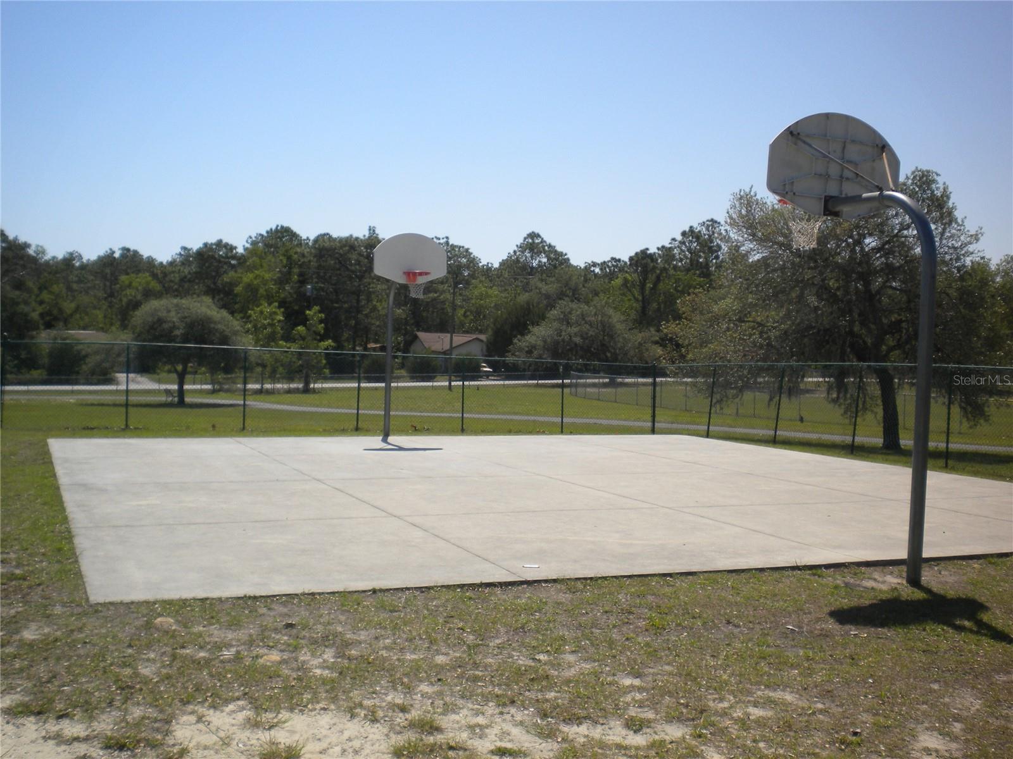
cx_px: 506
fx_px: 1200
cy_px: 380
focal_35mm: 41
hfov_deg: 45.8
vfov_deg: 35.1
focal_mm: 7.4
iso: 80
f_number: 4.9
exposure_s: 1/728
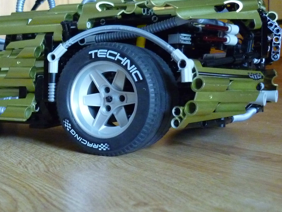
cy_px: 91
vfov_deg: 26.1
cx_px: 52
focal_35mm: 56
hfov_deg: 33.3
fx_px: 456
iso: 800
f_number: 2.8
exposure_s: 1/20
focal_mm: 5.5
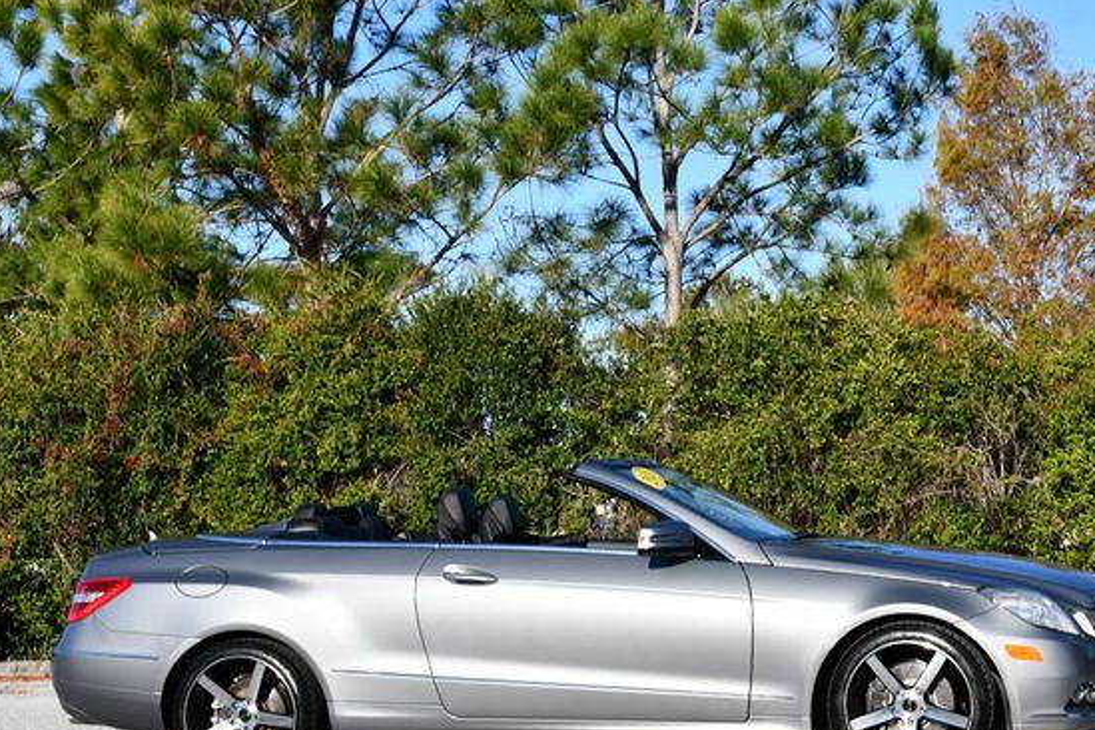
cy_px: 421
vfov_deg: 16.3
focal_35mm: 84
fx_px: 2555
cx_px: 596
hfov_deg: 24.2
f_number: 9
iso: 100
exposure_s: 1/320
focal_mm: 36
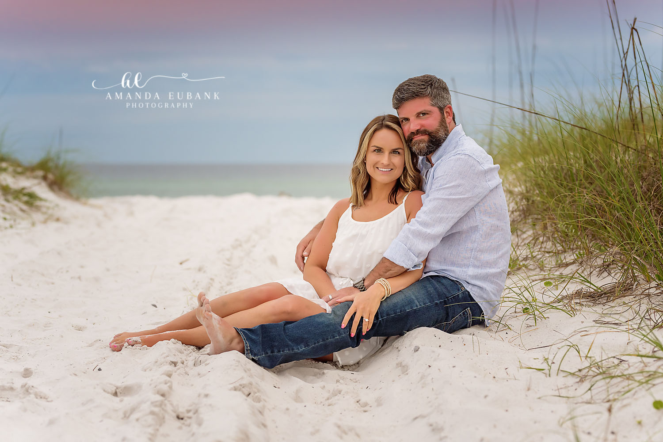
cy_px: 221
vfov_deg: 16.1
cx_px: 332
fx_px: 1565
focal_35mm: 85
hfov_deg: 23.9
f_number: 3.2
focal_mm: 85
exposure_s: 1/1250
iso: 500
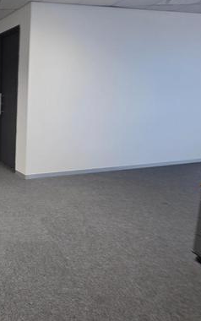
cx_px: -50
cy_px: 136
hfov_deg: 33.6
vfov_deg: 64.3
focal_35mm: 29
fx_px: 254
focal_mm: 2.2
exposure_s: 1/50
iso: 200
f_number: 1.9
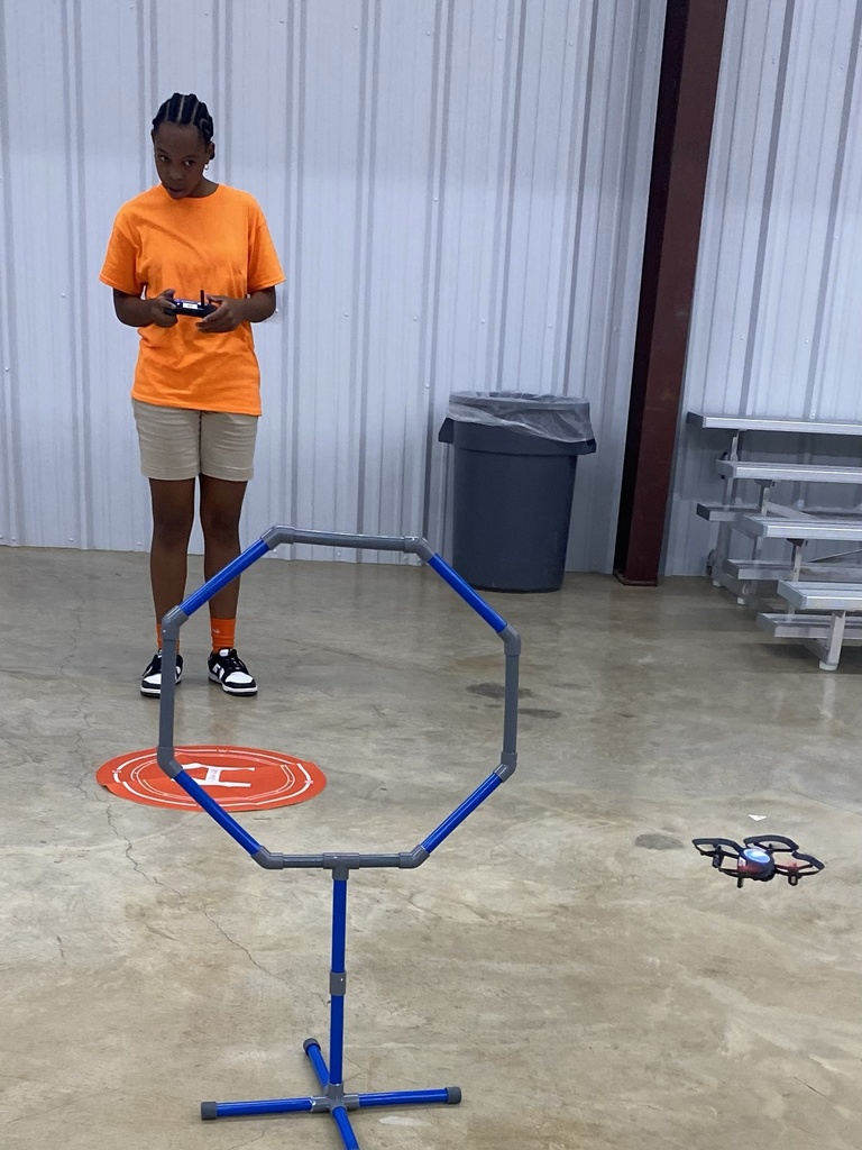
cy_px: 575
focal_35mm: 26
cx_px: 431
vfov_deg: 67.3
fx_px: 863
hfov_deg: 53.1
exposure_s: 1/120
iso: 125
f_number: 1.8
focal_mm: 4.25
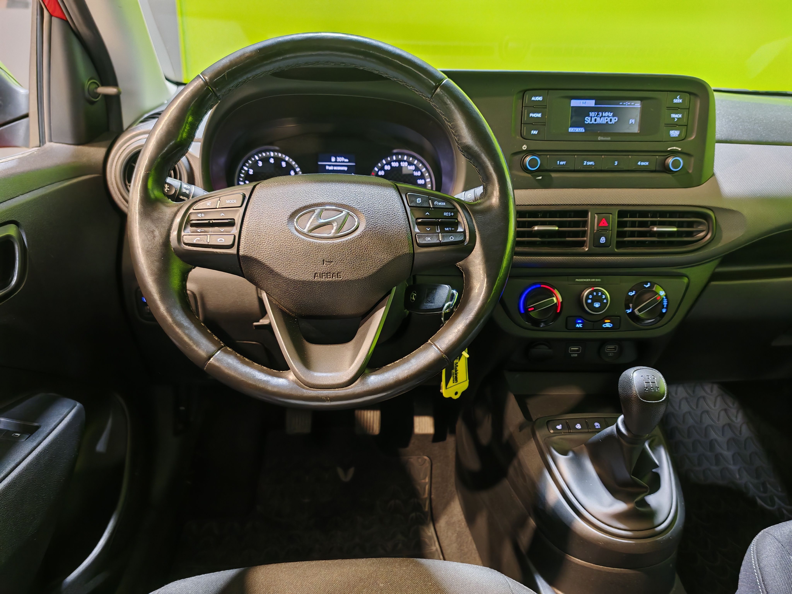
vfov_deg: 51.4
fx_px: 618
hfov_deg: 65.3
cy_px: 297
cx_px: 396
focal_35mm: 27
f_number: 1.4
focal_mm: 6.83
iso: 160
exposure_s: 1/33
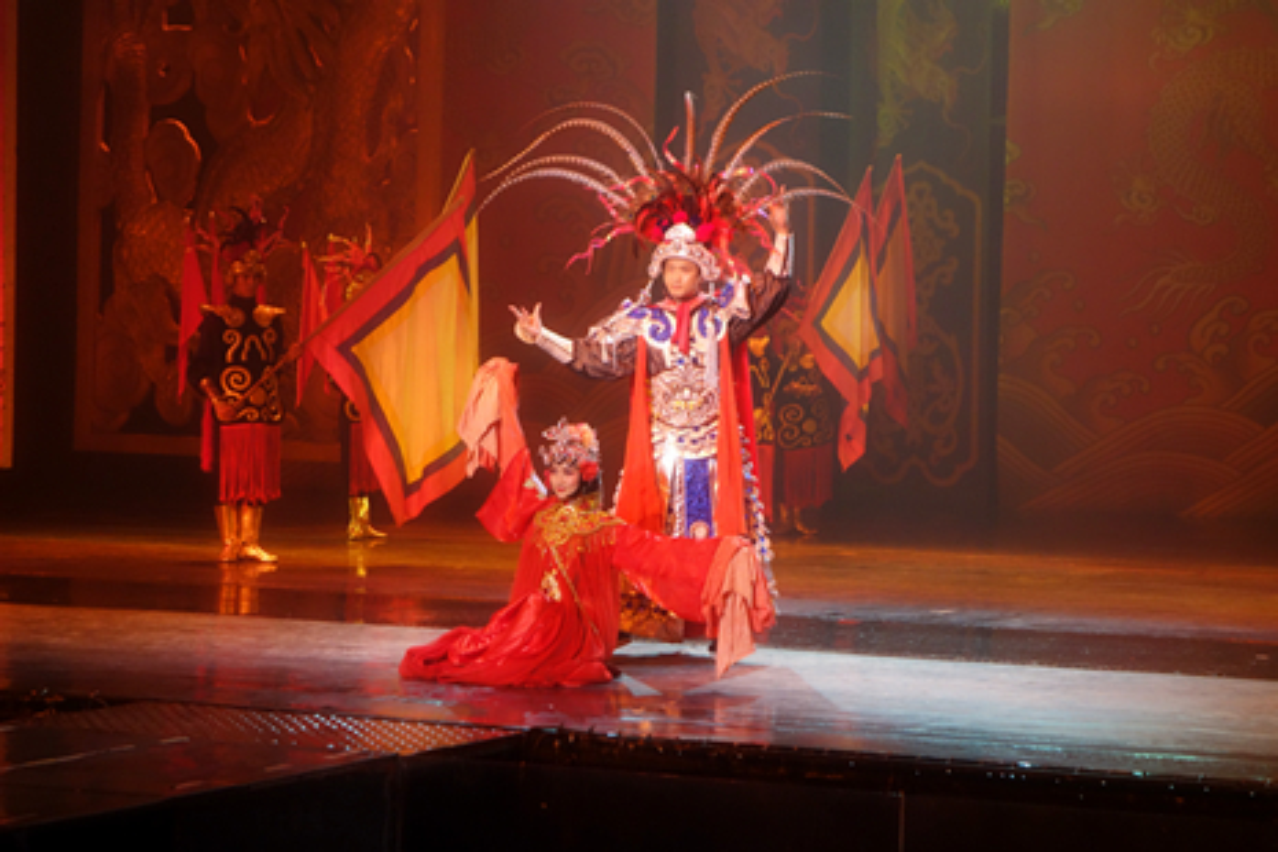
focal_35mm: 100
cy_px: 426
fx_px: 3550
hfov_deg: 20.4
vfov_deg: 13.7
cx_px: 639
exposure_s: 1/60
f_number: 4.9
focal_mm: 37.1
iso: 800
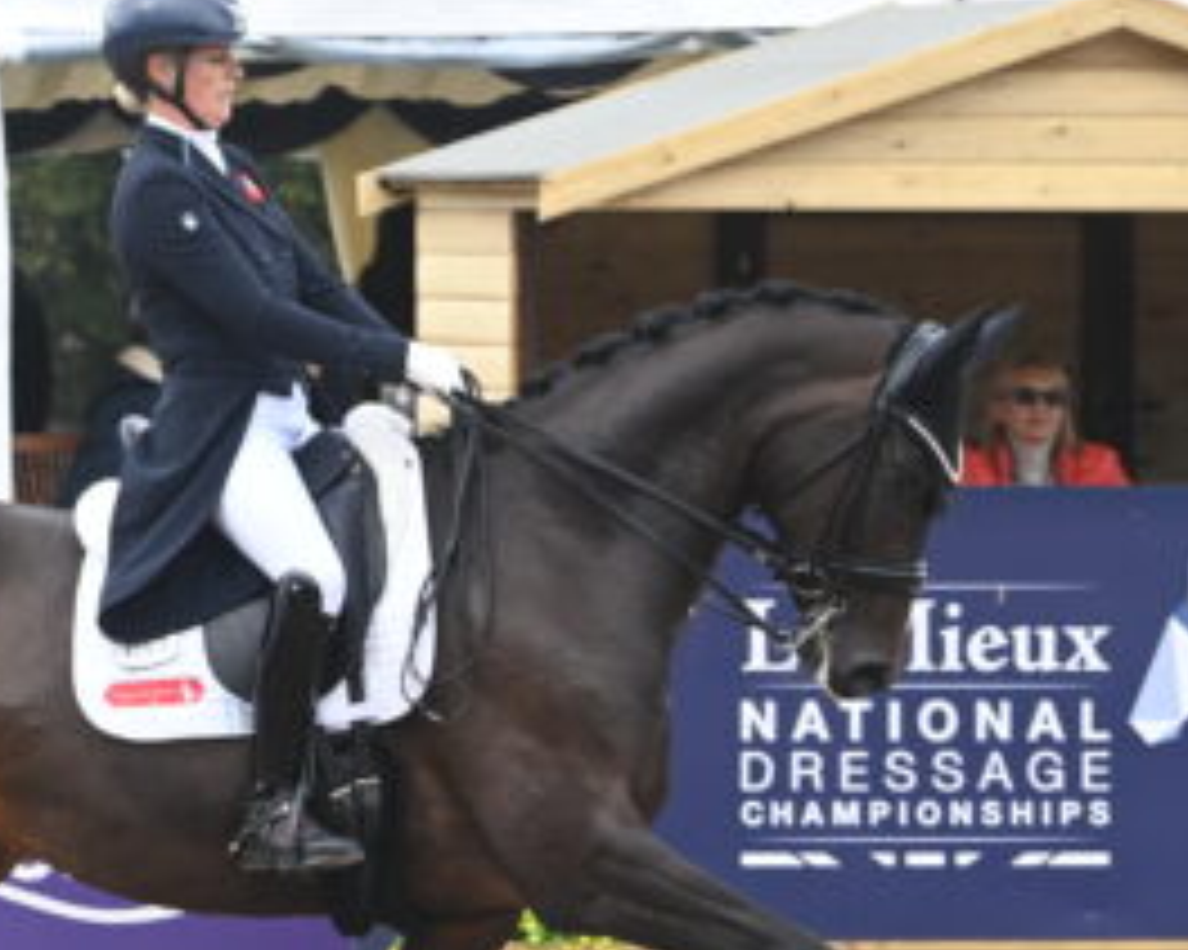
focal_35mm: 386
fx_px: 13567
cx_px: 392
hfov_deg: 5.0
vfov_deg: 4.0
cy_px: 606
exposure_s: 1/640
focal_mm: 175
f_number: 10
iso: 1600
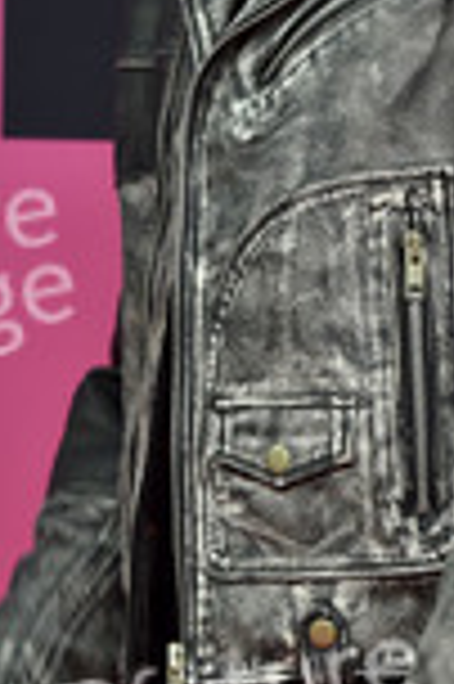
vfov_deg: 5.0
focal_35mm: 409
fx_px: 7754
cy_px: 72
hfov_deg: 3.4
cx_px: 333
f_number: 5.6
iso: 2000
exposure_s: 1/160
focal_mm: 155
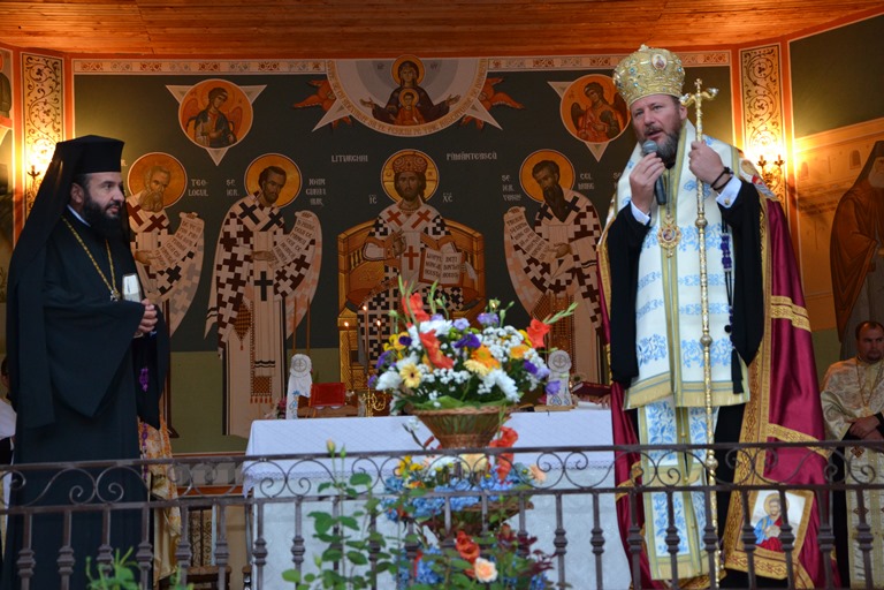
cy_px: 295
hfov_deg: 28.1
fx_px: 1768
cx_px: 442
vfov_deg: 18.9
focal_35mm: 72
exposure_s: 1/60
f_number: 4.8
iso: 1000
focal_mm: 48
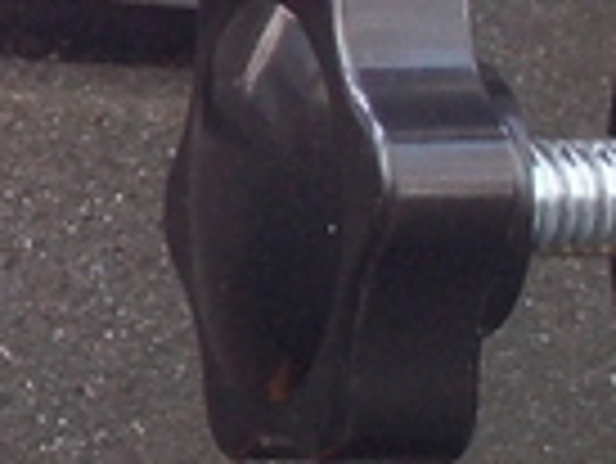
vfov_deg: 6.9
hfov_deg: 8.7
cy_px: 239
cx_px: -580
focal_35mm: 216
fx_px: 3847
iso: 80
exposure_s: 1/25
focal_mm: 4.1
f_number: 3.3
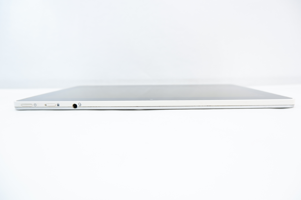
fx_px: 192
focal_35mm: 23
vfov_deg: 55.0
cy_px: 100
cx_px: 150
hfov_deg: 76.1
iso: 200
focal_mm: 15
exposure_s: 1/58
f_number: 3.5
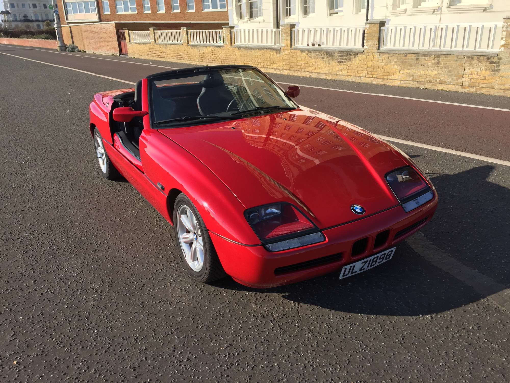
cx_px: 255
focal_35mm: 29
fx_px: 427
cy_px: 192
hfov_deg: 61.7
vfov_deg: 48.2
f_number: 2.2
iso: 32
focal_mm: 4.15
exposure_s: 1/1799
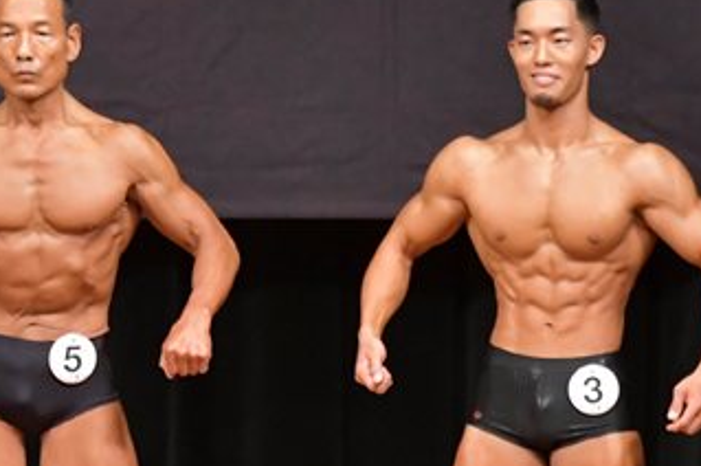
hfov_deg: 3.3
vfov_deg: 2.2
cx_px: 381
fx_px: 12060
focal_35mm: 620
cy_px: 433
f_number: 5.6
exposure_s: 1/400
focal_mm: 170
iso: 6400
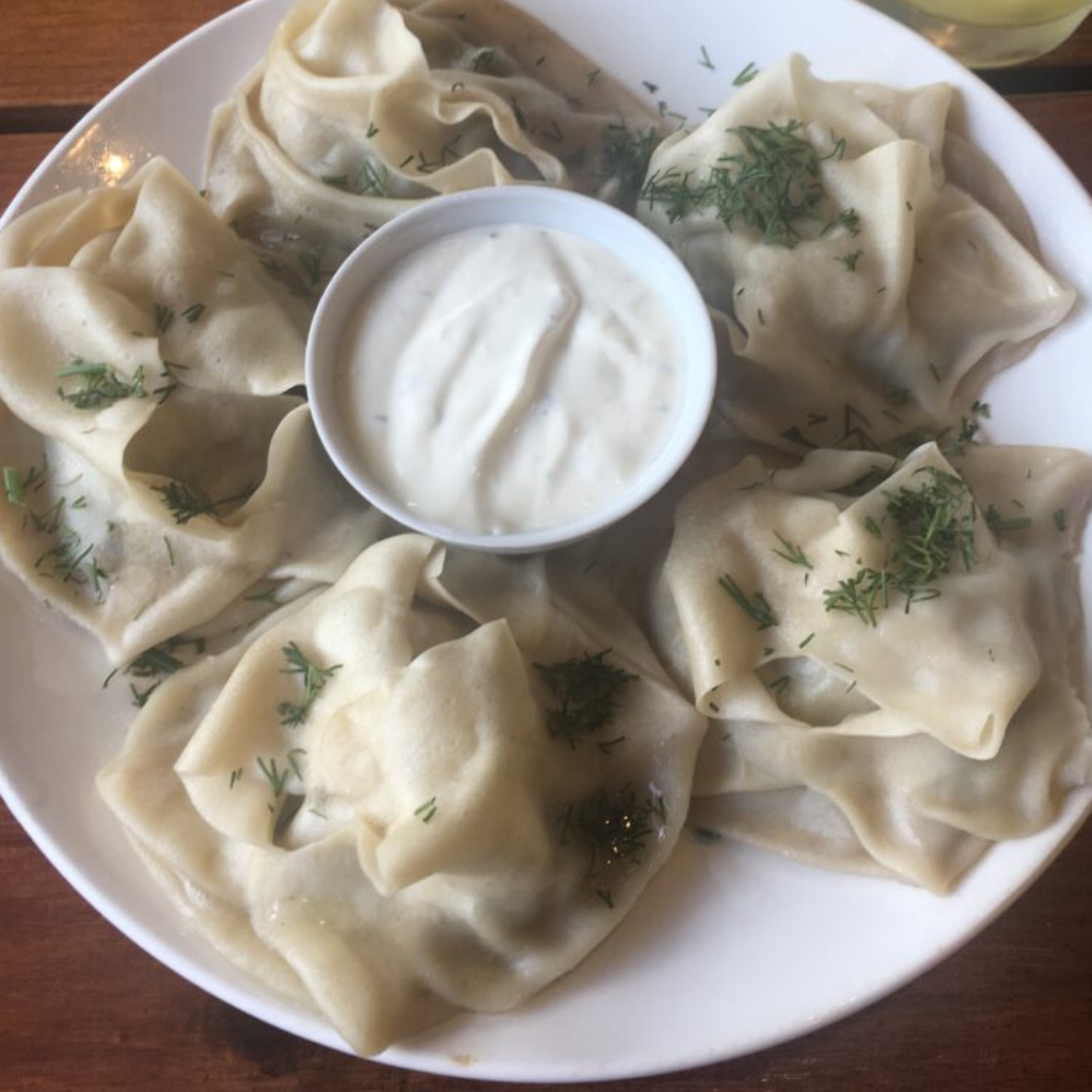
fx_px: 1249
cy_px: 395
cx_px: 542
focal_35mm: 35
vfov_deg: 46.7
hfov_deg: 47.2
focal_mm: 4.15
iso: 25
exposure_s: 1/50
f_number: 2.2
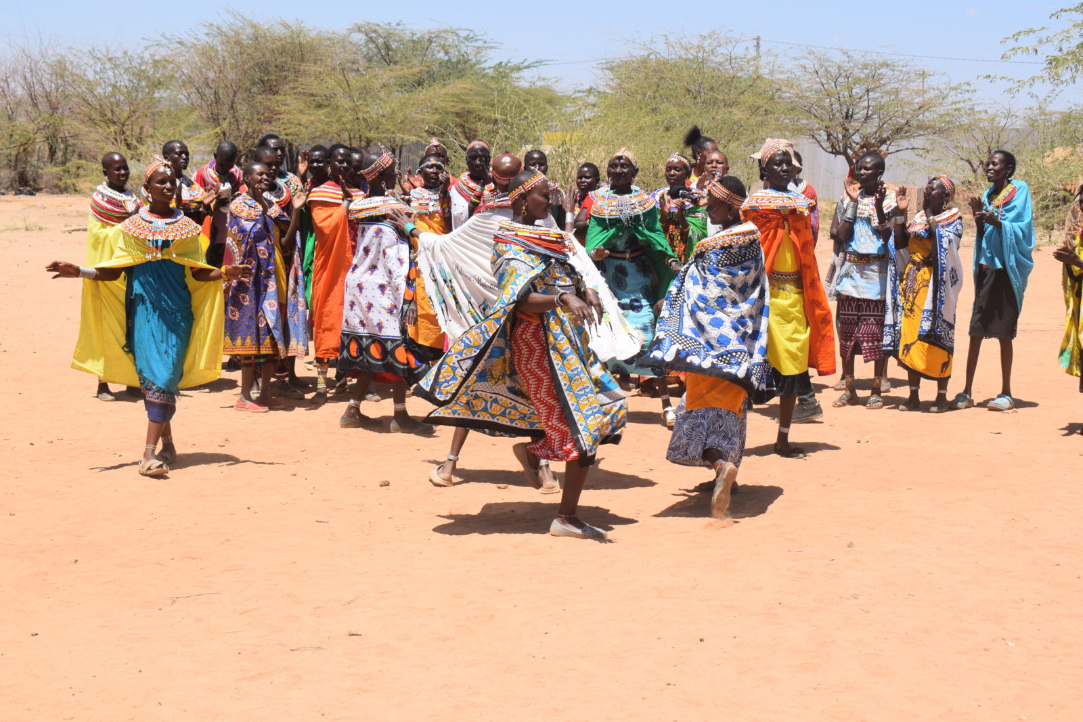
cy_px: 361
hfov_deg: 33.4
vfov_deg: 22.6
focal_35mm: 60
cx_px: 542
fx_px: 1805
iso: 200
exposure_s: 1/400
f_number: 10
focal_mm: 40
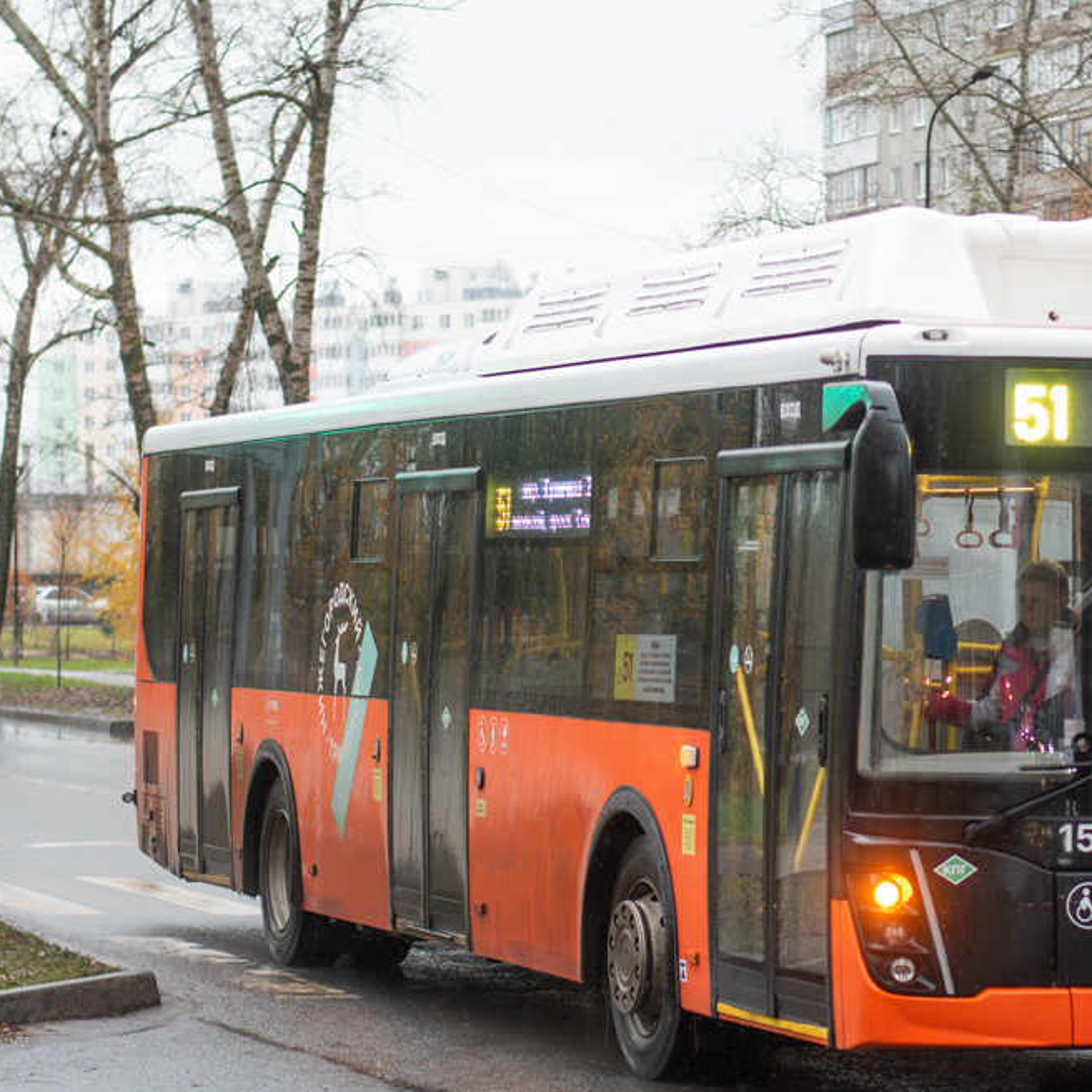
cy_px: 572
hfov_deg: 12.8
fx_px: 4854
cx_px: 796
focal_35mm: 136
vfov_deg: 12.8
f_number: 2.5
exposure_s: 1/500
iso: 900
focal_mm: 50
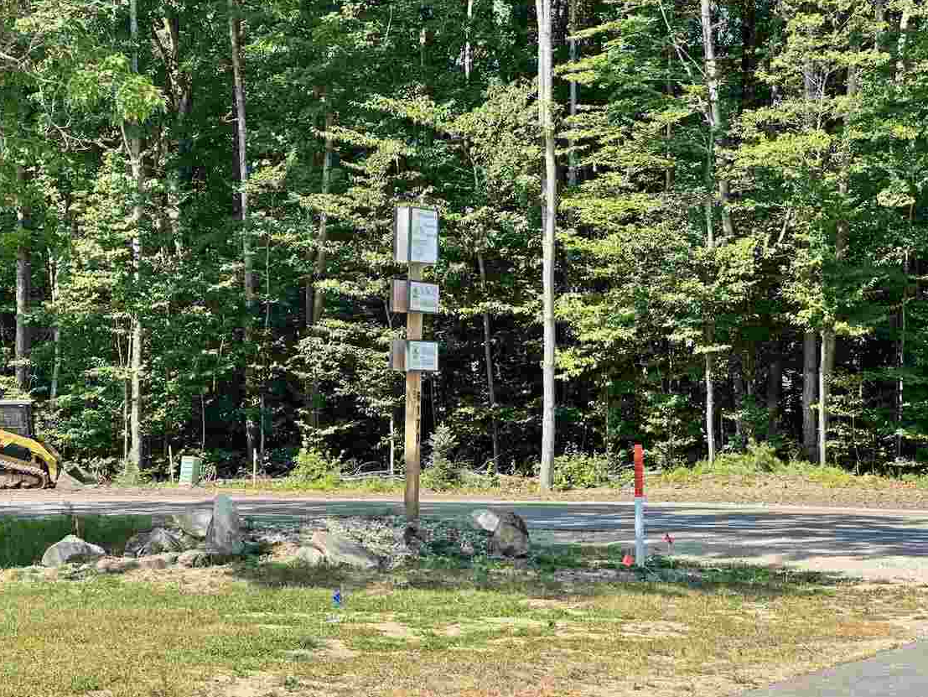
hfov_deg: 22.0
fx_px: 2387
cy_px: 354
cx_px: 433
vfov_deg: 16.6
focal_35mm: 89
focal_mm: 9
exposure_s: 1/259
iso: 32
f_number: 2.8
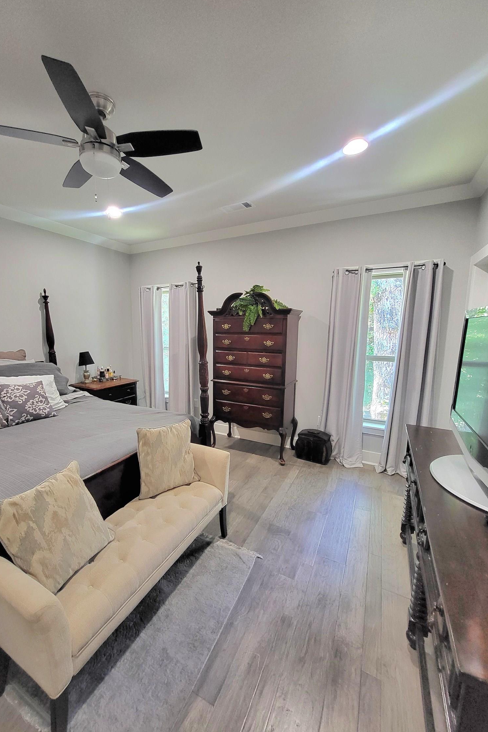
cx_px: 207
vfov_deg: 104.3
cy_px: 369
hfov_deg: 80.7
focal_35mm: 14
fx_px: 285
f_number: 2.2
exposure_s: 1/30
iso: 400
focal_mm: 1.74
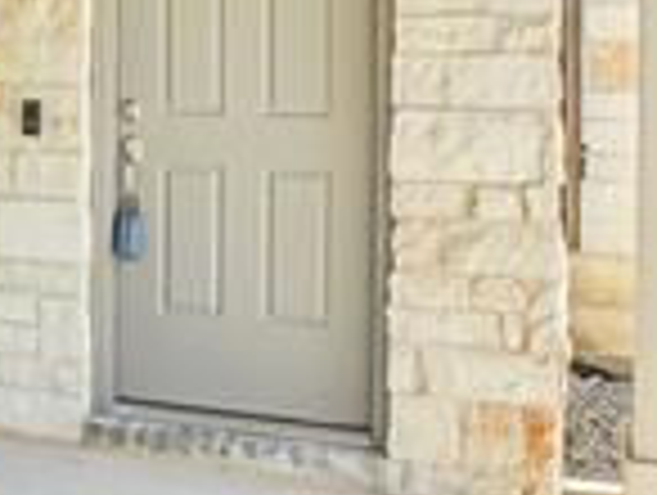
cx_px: -140
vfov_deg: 23.0
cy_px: 86
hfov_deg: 27.0
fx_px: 1198
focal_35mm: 63
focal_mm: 10
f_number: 8
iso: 400
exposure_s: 1/320
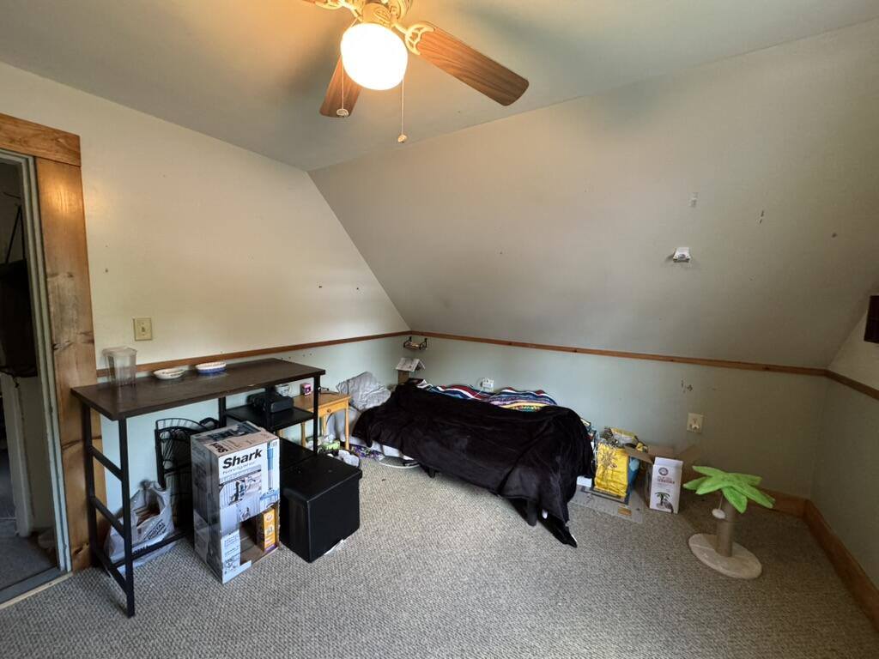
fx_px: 356
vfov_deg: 85.7
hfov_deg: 102.1
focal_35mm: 14
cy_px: 330
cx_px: 440
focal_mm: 2.22
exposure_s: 1/60
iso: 640
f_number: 2.2
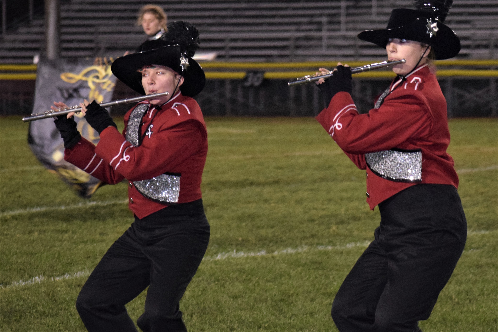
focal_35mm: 168
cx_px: 249
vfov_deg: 8.2
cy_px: 166
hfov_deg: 12.2
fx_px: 2324
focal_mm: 112
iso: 2800
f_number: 4.8
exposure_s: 1/60
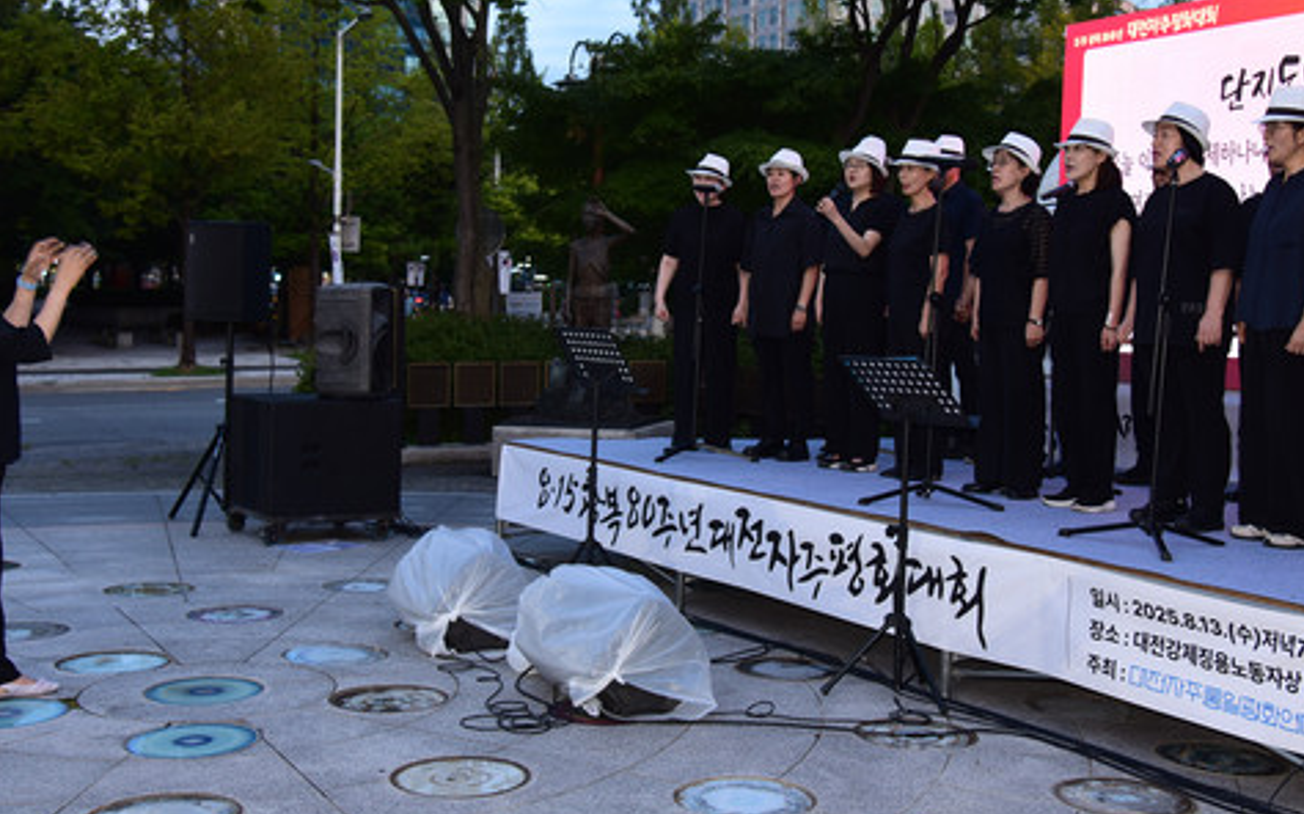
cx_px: 685
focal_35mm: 49
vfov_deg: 26.3
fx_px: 1741
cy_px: 322
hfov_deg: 41.1
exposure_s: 1/60
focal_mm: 38
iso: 500
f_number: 4.5
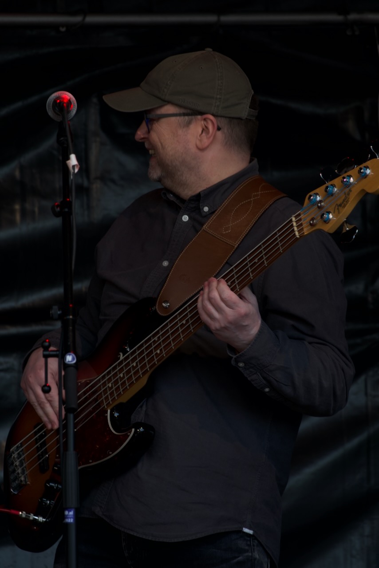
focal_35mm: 277
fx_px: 4372
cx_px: 190
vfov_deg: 7.4
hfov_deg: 5.0
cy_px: 284
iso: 100
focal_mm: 101.58
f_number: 4
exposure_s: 1/160
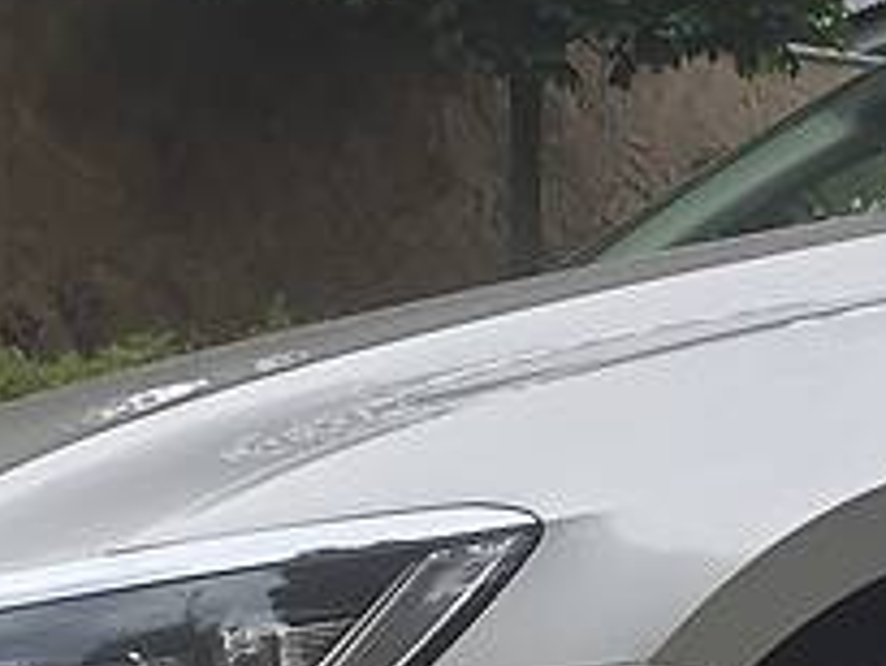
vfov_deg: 18.6
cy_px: 748
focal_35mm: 76
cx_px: 467
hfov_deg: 25.6
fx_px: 1946
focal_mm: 4.3
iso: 50
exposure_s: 1/102
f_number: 2.4
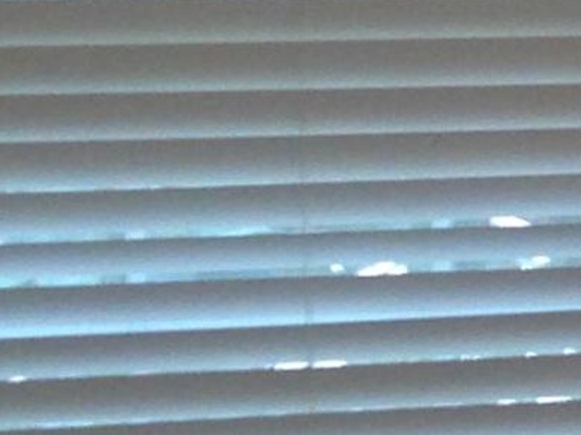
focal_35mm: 256
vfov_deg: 5.8
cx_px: 1950
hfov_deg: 6.7
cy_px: 134
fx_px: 4295
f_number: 2.4
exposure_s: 1/20
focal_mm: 4.12
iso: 80
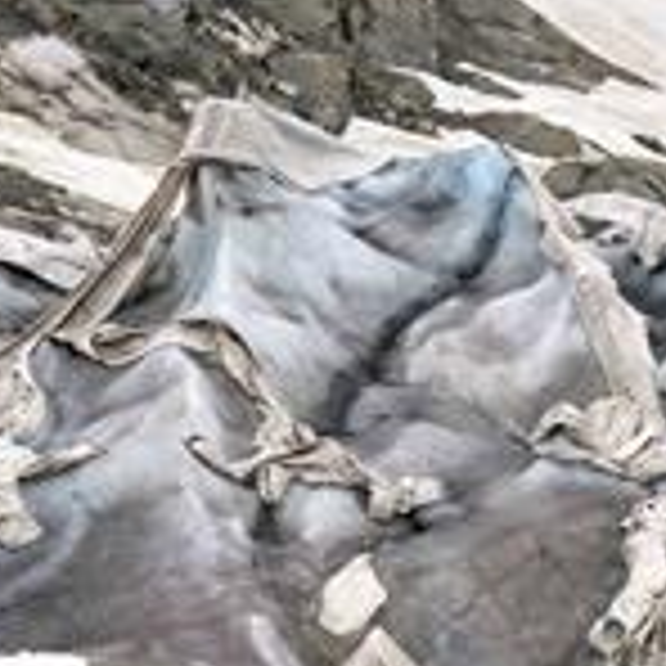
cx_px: 526
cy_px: 817
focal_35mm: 340
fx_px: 7401
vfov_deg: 5.1
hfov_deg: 5.1
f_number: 5
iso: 250
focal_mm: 91
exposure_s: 1/500
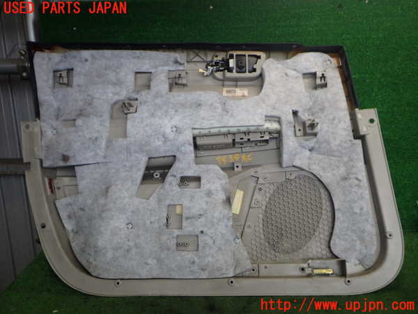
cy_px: 157
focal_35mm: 30
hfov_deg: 60.0
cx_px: 209
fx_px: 362
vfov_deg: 46.8
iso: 200
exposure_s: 1/125
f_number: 2.3
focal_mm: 5.4
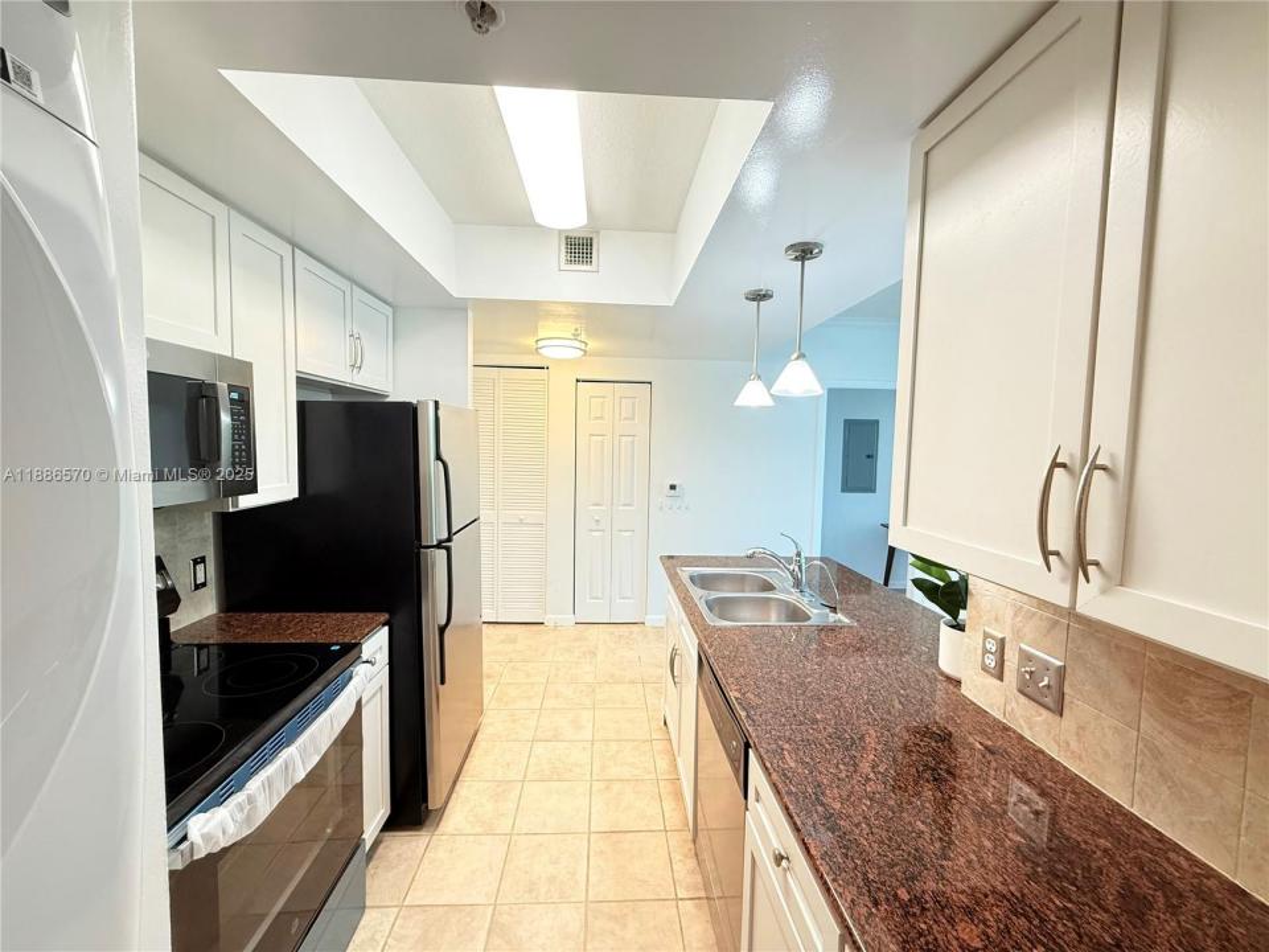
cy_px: 476
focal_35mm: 14
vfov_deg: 85.7
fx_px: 513
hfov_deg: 102.1
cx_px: 634
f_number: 2.2
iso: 320
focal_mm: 2.22
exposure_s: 1/60
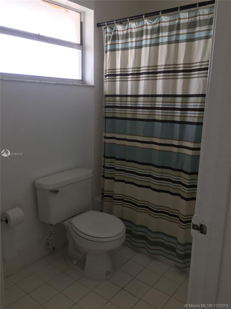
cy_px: 154
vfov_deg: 61.7
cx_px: 116
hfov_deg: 48.2
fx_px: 258
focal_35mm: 29
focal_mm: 4.15
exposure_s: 1/120
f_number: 2.2
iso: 40
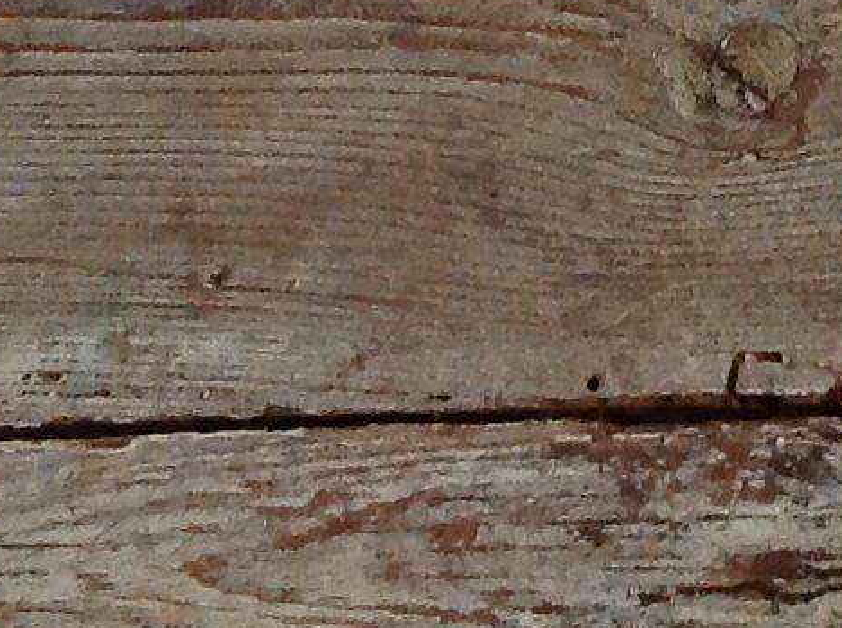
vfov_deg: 7.2
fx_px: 4709
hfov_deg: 10.0
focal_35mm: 194
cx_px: 1126
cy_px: -876
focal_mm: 4.28
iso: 125
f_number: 2.4
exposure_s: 1/15
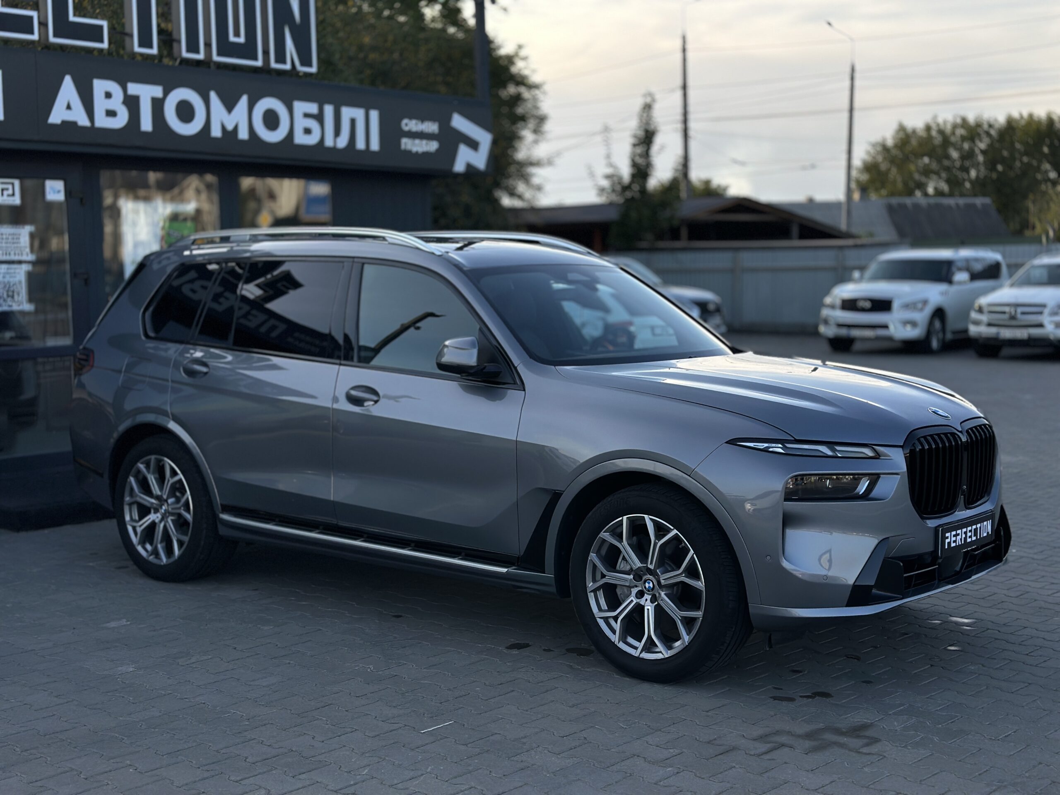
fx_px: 1470
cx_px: 530
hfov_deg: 39.7
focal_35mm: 48
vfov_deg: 30.3
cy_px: 398
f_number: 1.78
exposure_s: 1/1848
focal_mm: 6.86
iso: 80
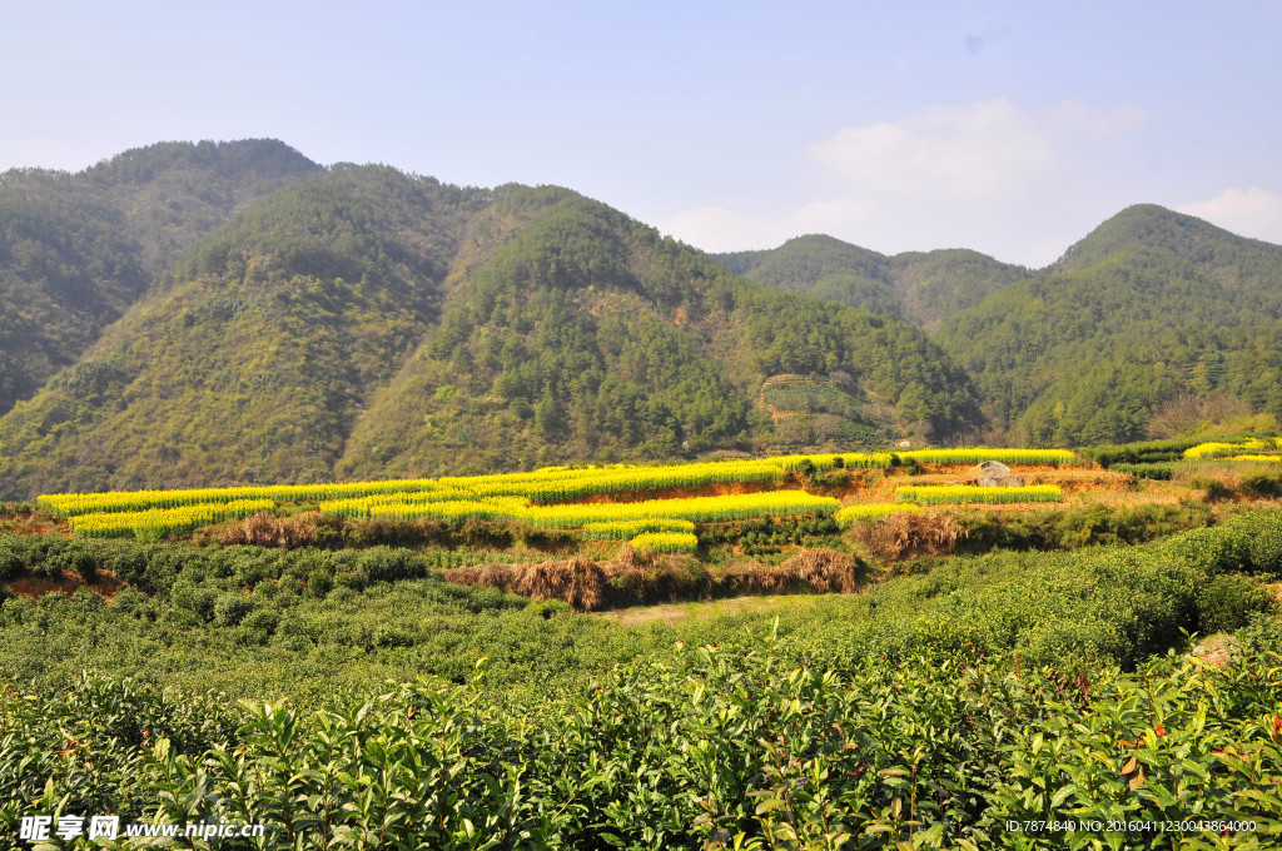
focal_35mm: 30
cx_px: 641
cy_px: 426
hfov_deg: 62.0
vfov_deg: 43.5
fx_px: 1067
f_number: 9
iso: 200
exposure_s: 1/320
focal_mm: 20
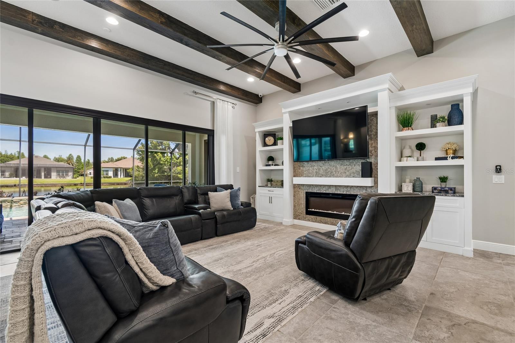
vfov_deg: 77.3
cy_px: 172
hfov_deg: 100.4
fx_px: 215
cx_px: 258
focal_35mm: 15
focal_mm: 10
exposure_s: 1/2
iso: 100
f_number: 7.1
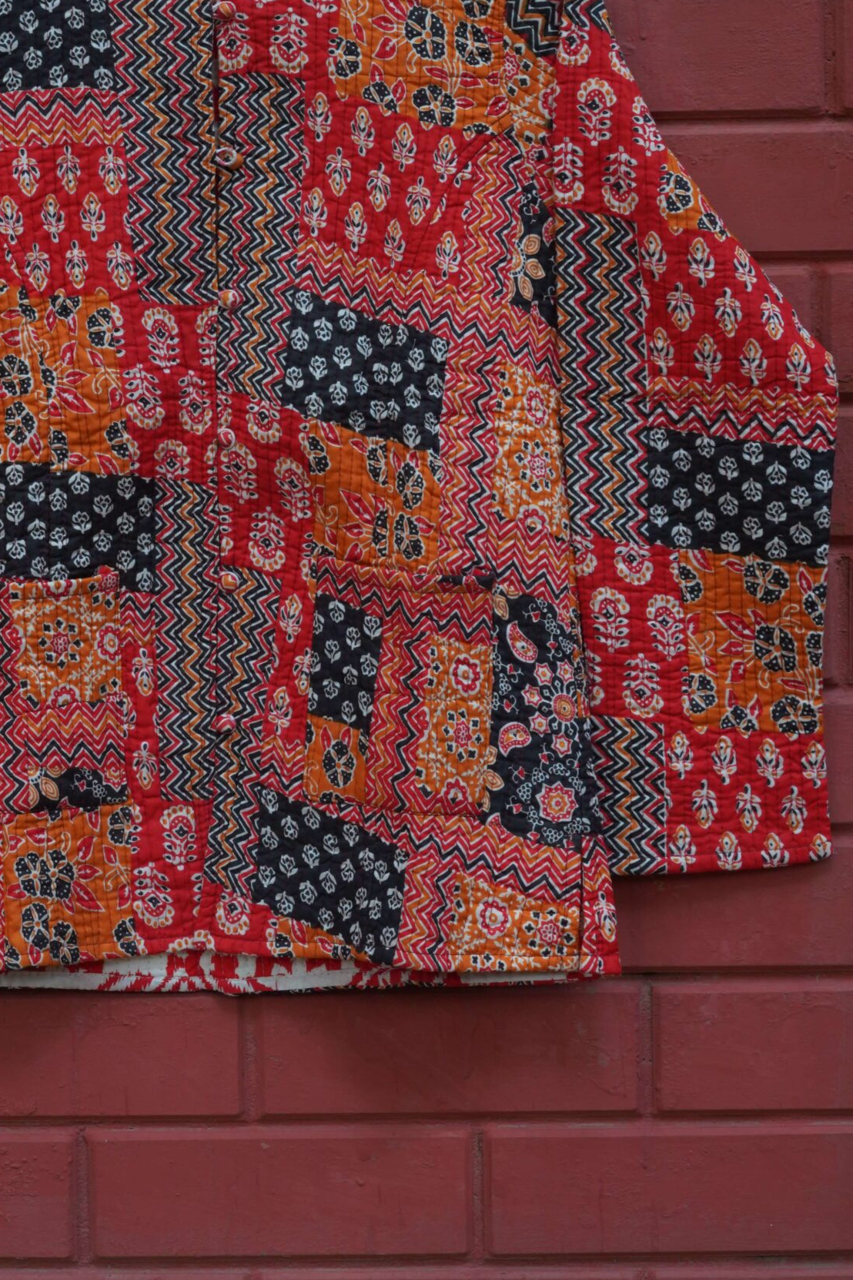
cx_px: 229
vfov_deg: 26.2
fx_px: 2736
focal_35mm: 77
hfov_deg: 17.6
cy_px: 416
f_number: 9
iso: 800
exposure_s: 1/200
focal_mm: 50
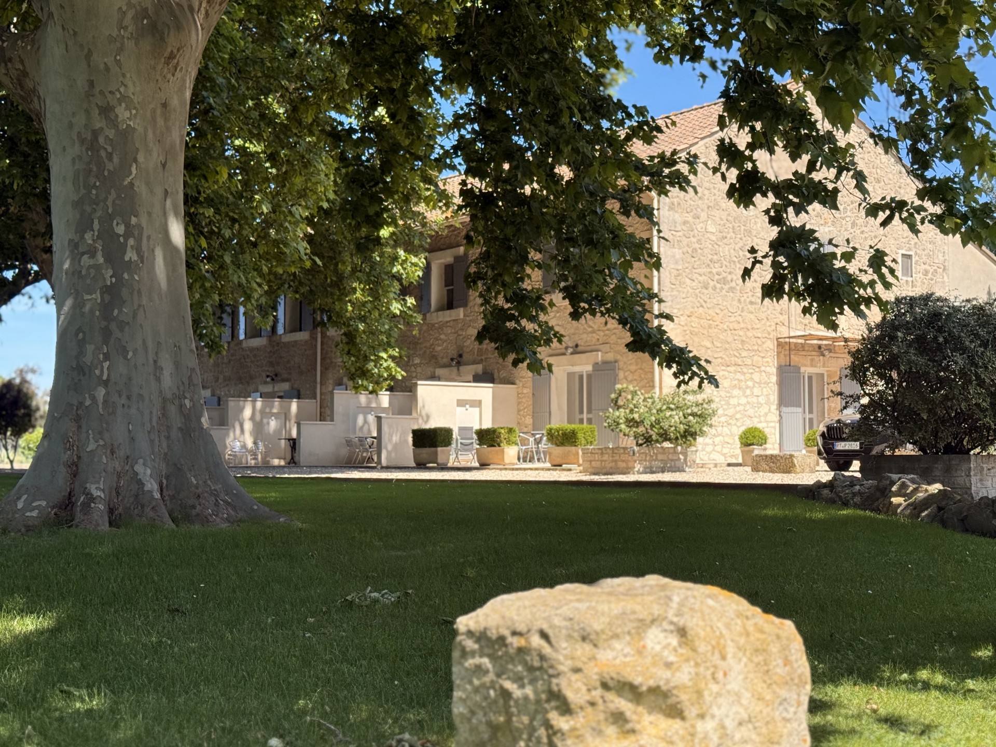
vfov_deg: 30.3
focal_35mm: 48
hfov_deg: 39.7
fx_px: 1381
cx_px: 498
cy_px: 374
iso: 100
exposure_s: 1/1456
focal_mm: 6.76
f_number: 1.78
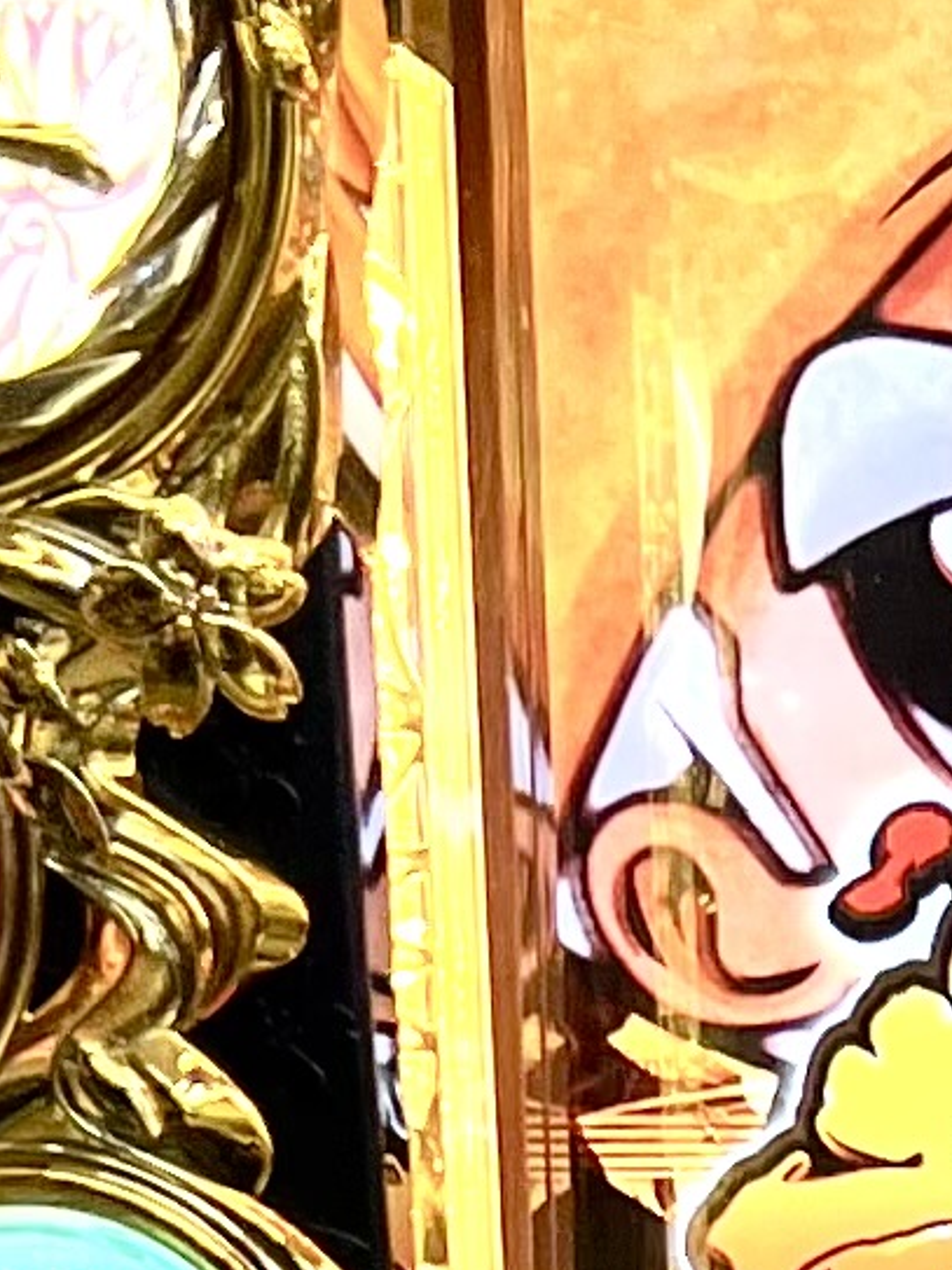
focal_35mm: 193
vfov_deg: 9.1
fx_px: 7080
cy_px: 3136
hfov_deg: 7.5
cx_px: 1736
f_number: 1.5
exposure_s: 1/126
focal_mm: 5.7
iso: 64
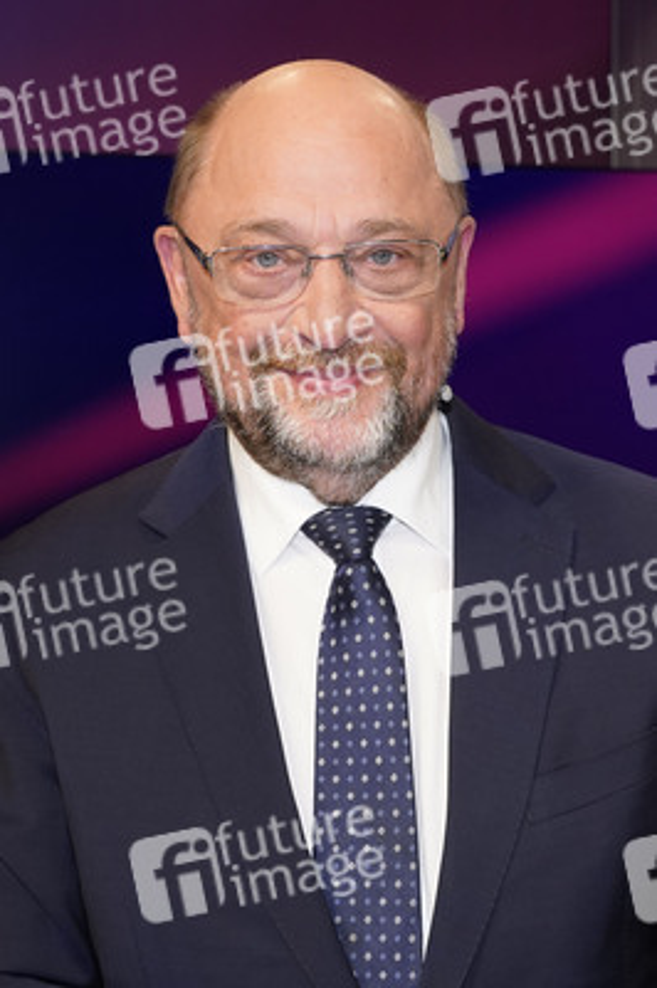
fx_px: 1179
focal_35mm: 43
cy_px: 494
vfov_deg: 45.5
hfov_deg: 31.1
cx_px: 328
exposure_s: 1/160
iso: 2000
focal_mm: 43
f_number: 5.6
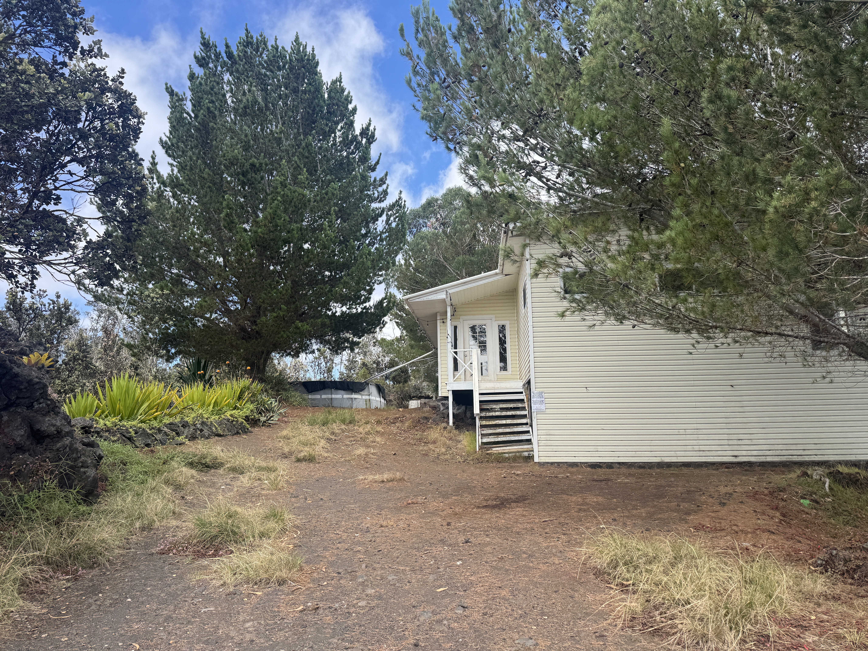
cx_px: 434
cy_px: 326
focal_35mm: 24
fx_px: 602
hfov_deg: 71.6
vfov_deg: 56.8
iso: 80
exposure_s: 1/1524
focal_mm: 6.76
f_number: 1.78
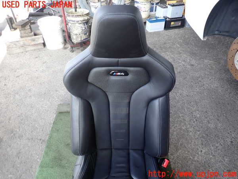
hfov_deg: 69.4
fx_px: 172
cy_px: 90
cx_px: 119
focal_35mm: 25
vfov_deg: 54.9
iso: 100
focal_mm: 4.5
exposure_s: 1/100
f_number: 2
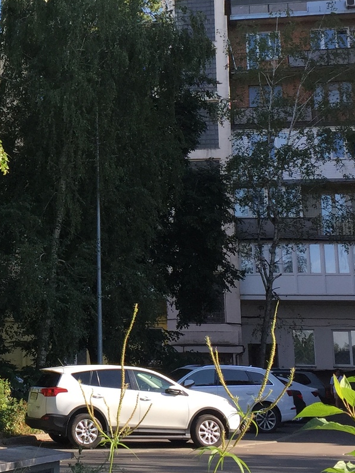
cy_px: 131
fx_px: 1026
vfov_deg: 25.7
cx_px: -20
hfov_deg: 19.0
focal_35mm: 75
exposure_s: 1/719
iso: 32
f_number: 2.2
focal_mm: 4.15
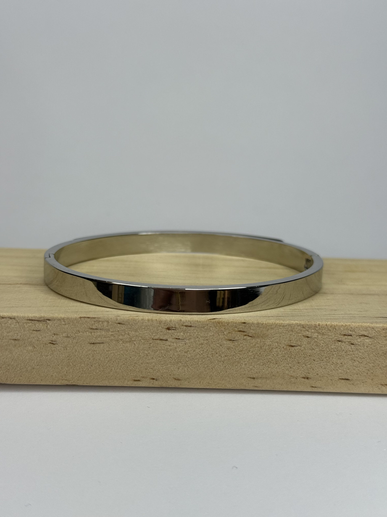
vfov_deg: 39.7
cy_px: 258
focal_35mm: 48
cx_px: 194
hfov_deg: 30.3
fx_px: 716
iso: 50
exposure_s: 1/121
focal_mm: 6.76
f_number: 1.78
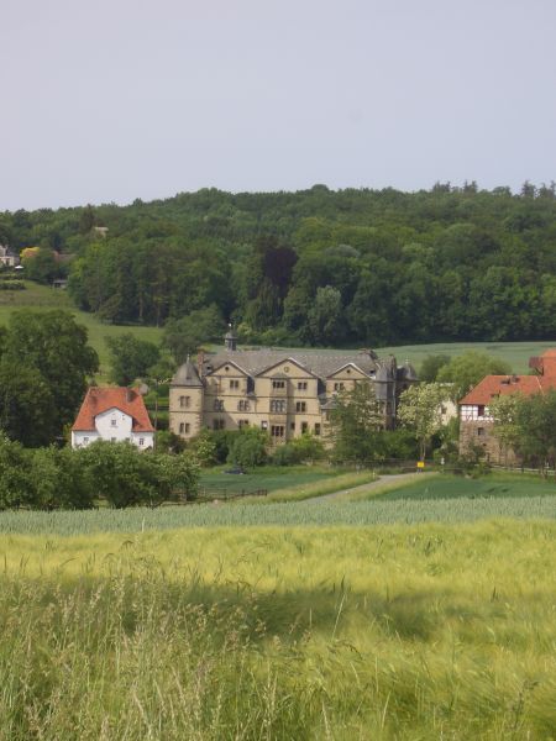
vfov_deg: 18.7
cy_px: 370
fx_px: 2249
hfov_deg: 14.1
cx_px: 278
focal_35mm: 105
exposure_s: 1/160
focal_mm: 17.4
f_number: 7.7
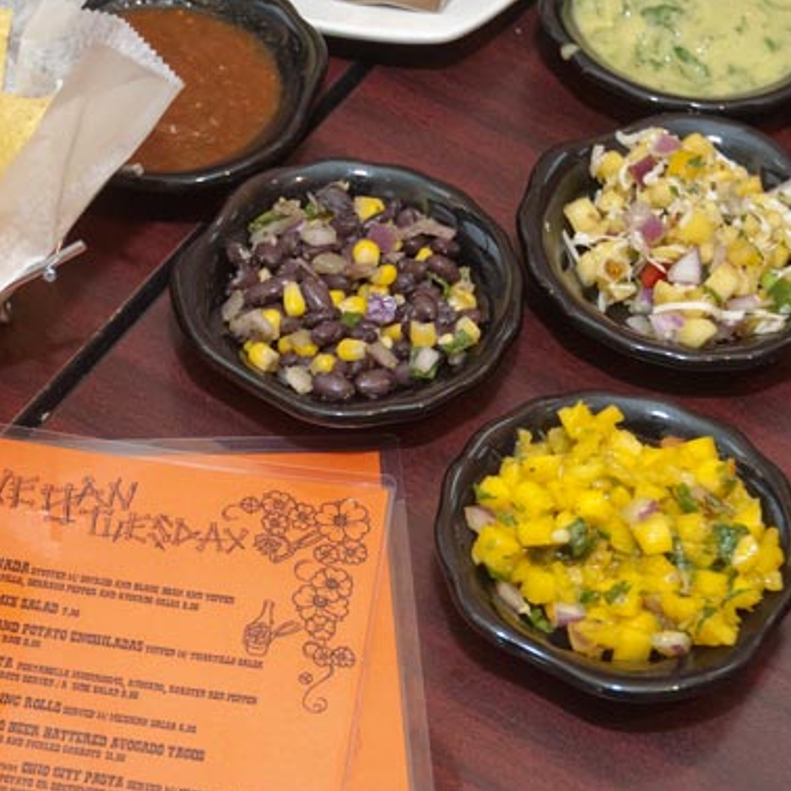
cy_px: 400
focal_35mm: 74
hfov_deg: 23.3
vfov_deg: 23.4
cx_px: 334
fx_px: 1913
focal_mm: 38
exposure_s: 1/125
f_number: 4.2
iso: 2200
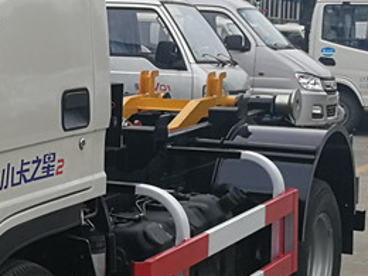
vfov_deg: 14.1
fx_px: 1116
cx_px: -229
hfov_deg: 16.5
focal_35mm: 105
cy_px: 122
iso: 50
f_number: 2.2
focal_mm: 3.95
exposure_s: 1/249
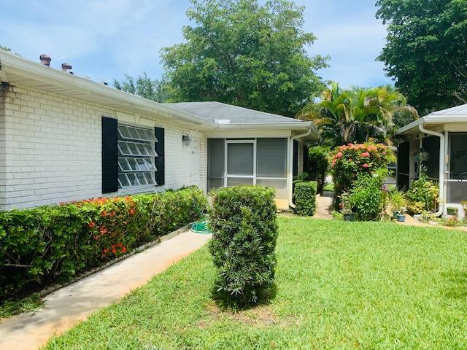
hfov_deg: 67.3
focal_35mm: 26
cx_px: 234
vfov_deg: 53.1
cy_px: 175
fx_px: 351
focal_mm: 4.25
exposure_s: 1/1661
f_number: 1.8
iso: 25
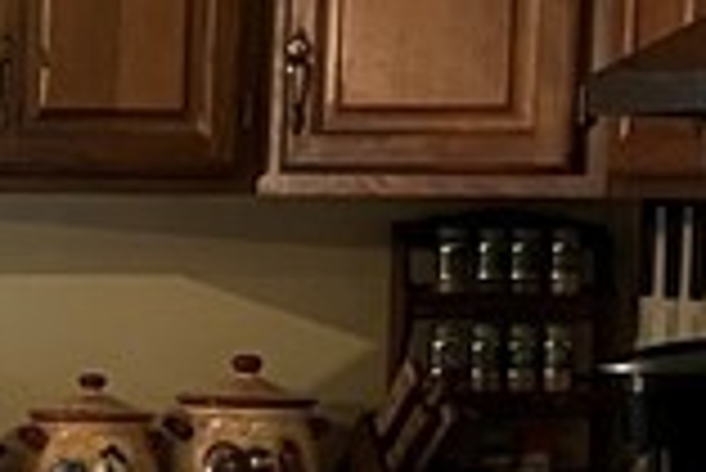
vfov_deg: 7.2
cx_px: -364
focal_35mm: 190
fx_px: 3729
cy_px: 530
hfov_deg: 10.4
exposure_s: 1/40
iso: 320
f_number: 1.8
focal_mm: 3.99
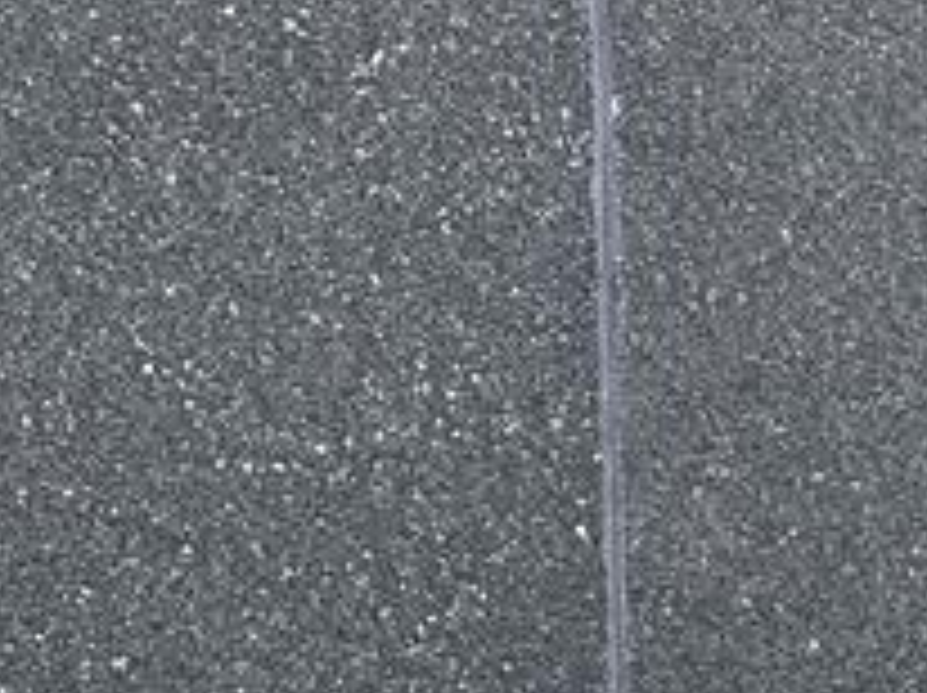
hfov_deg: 7.8
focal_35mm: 249
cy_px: 1300
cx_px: 1539
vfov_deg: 5.8
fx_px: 6660
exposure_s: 1/173
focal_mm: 7.5
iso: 20
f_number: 2.2
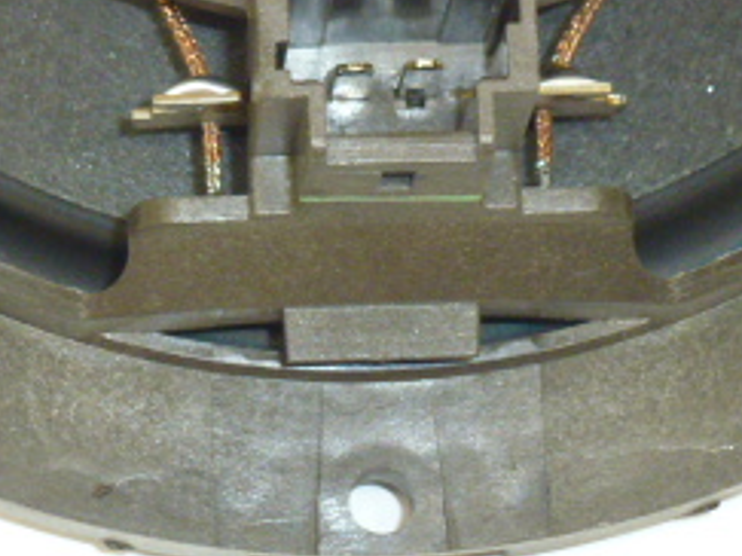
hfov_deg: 7.8
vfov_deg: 5.8
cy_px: -49
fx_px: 5420
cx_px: 388
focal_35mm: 253
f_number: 5
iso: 400
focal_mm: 17.3
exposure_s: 1/60
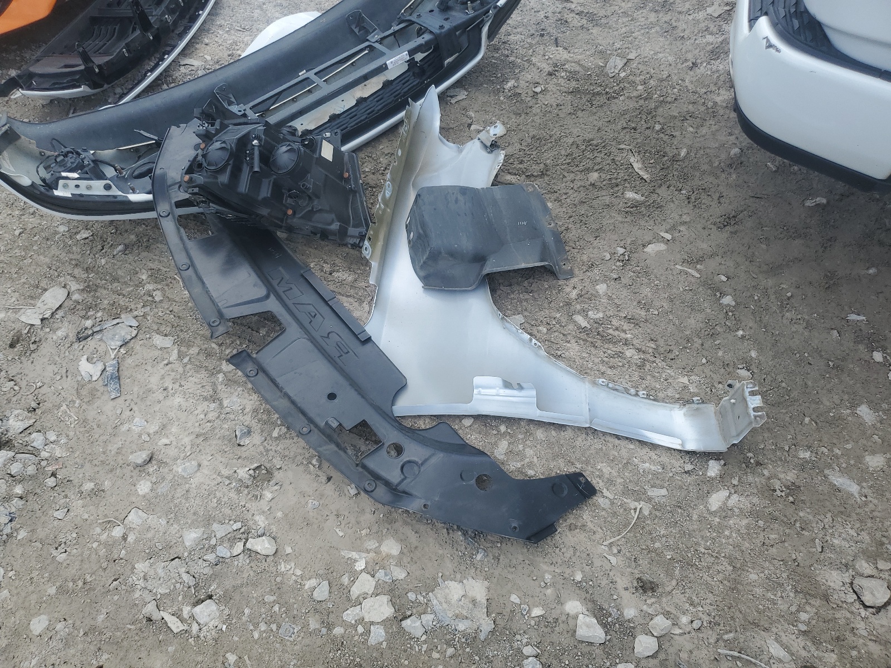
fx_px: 669
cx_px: 446
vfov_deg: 53.1
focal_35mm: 26
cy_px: 334
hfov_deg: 67.3
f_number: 1.5
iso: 50
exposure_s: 1/1429
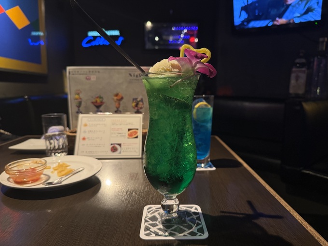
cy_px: 123
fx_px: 227
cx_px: 164
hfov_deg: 71.6
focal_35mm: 24
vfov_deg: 56.8
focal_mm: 6.76
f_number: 1.78
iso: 400
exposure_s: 1/50
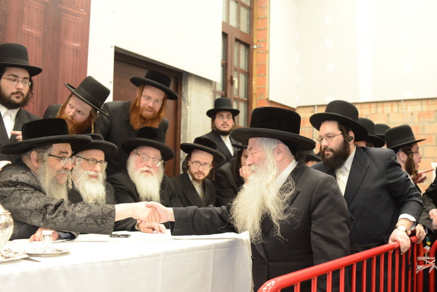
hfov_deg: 54.4
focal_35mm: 35
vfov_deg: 37.9
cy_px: 146
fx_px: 425
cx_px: 218
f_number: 4
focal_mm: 35
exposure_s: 1/125
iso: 1600
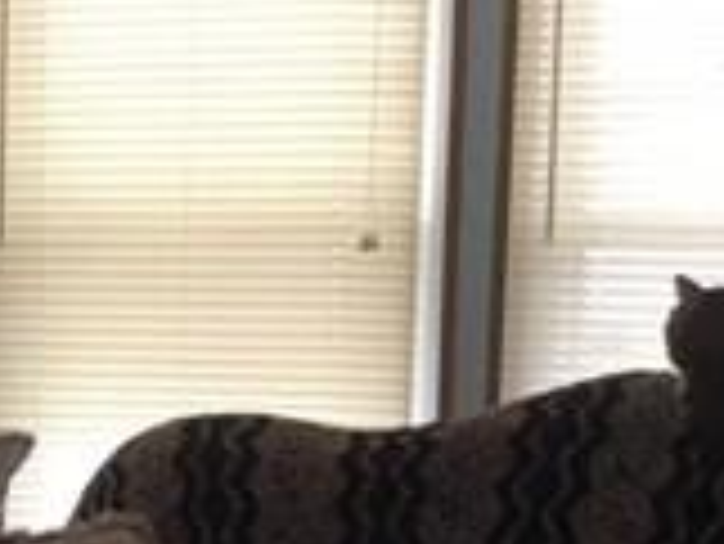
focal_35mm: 197
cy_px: 994
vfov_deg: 7.3
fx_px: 4123
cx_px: -459
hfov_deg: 9.7
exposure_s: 1/30
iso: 32
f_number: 2.4
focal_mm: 3.3
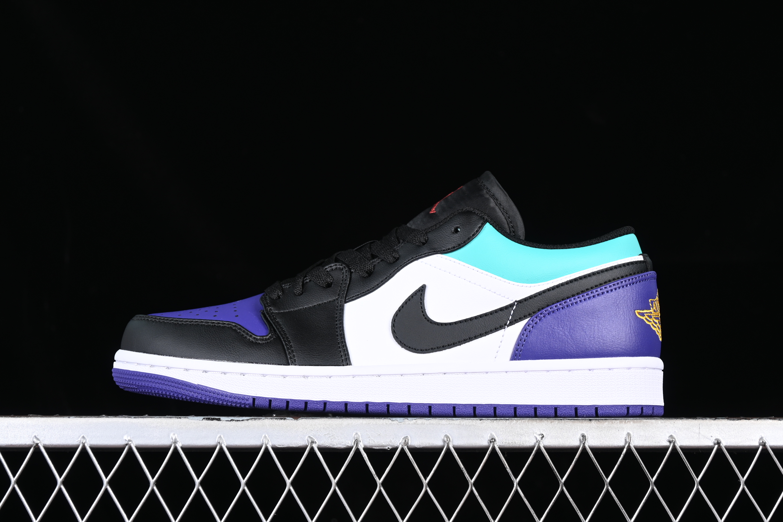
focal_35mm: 75
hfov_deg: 27.0
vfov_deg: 18.2
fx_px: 1631
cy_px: 261
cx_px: 392
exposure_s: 1/60
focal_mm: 50
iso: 160
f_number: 6.3
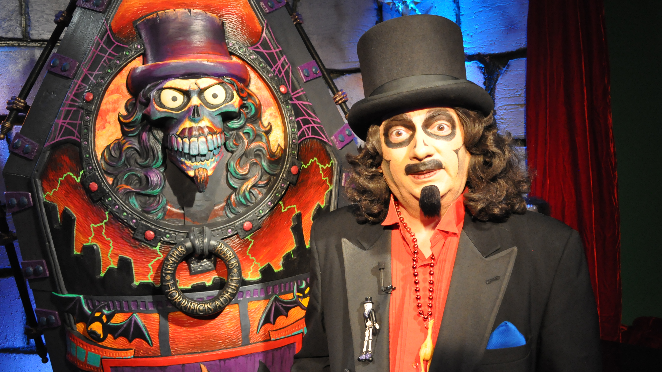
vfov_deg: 36.6
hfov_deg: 61.0
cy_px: 161
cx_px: 354
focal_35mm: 32
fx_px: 562
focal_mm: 18
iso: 1600
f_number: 3.5
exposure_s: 1/13
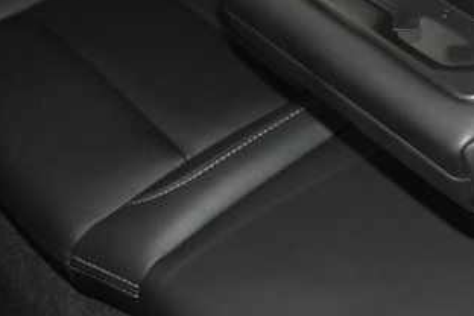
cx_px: 459
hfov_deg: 23.6
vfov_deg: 16.2
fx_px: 1093
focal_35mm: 83
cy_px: 21
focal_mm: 27
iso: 3200
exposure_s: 1/25
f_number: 3.8
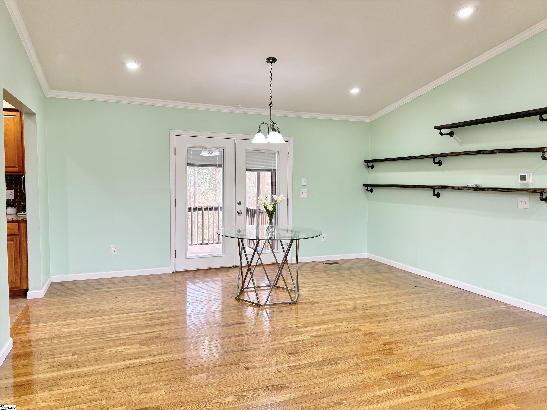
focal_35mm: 24
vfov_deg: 56.8
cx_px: 274
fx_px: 379
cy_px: 205
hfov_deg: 71.6
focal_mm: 6.76
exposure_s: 1/60
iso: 125
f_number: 1.78
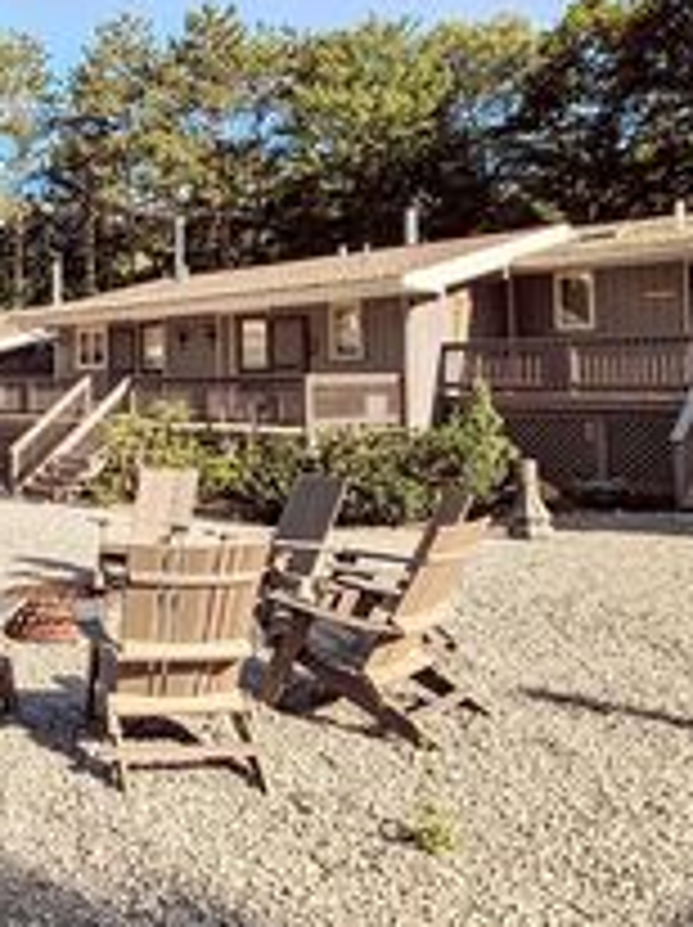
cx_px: 18
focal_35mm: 34
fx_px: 909
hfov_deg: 37.7
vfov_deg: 53.2
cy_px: 331
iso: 45
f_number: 2.2
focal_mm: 1.83
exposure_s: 1/1300
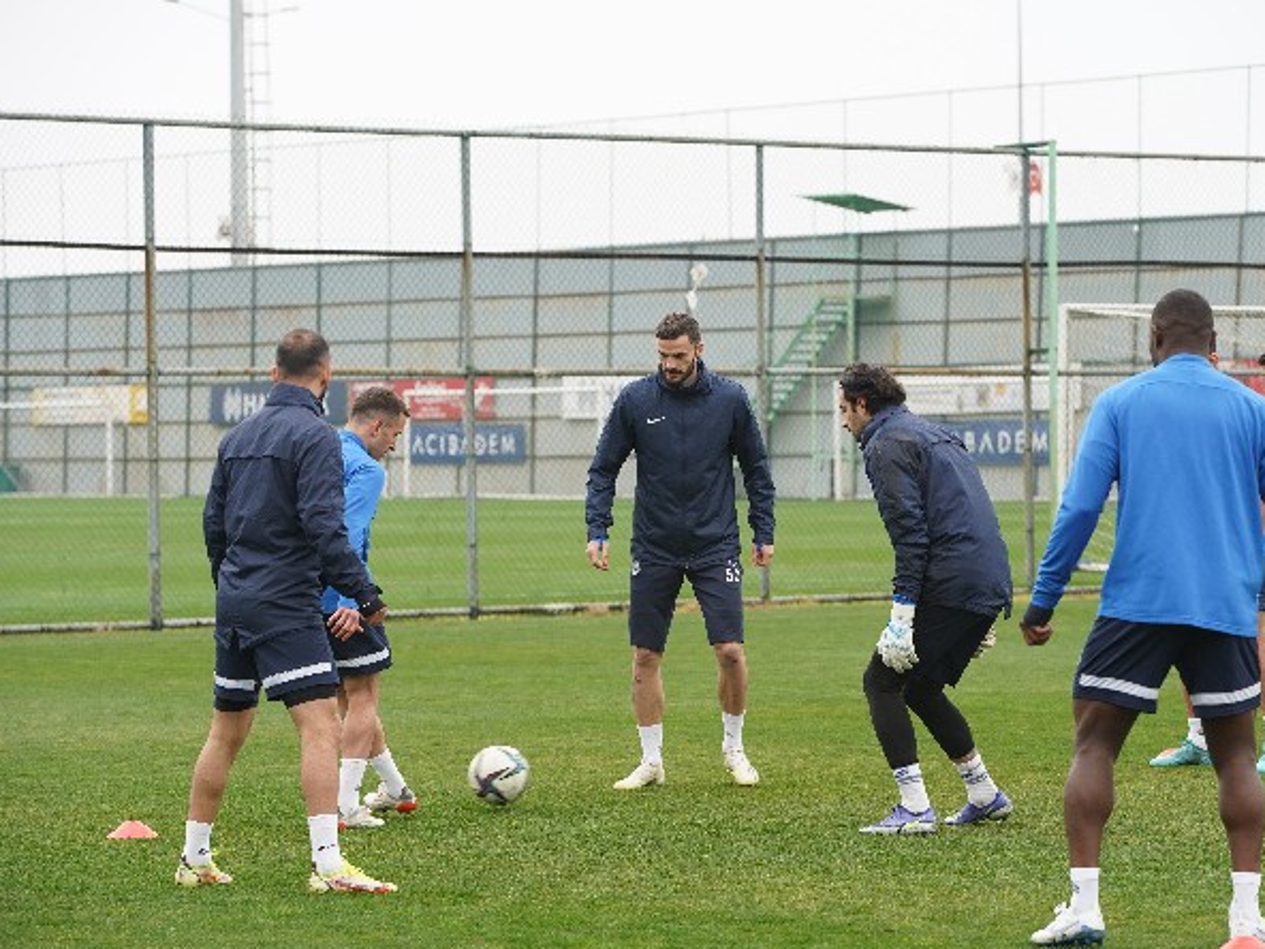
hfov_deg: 13.4
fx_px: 5372
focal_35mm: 147
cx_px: 686
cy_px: 473
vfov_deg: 10.1
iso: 800
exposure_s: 1/400
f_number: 5.6
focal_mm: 135
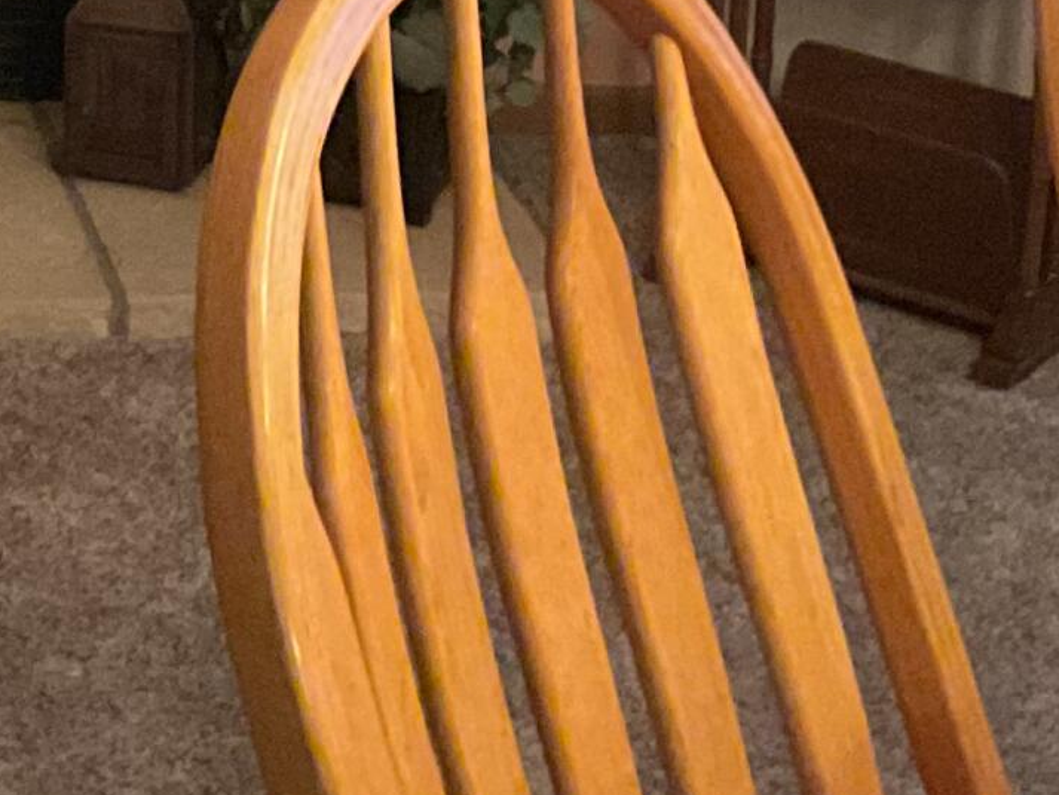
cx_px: -373
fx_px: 3733
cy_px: -603
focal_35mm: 122
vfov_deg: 11.3
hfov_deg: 15.3
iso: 640
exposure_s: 1/30
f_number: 1.8
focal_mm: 3
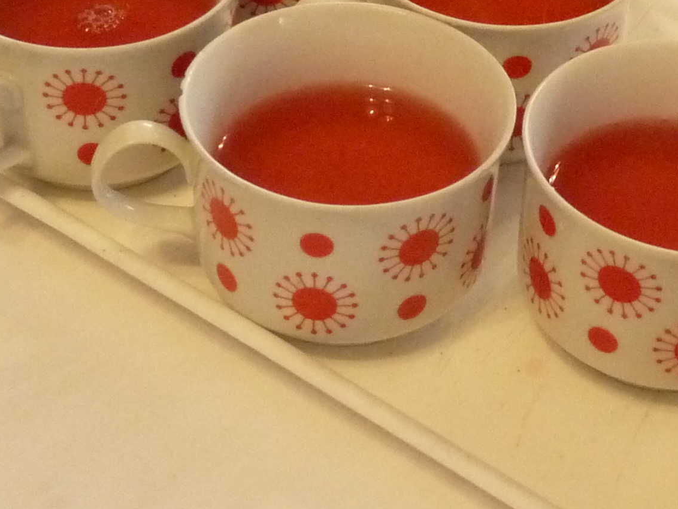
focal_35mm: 87
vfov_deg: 16.7
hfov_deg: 22.3
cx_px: 503
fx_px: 1704
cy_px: 16
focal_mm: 4.8
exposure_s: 1/60
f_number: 2.8
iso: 640
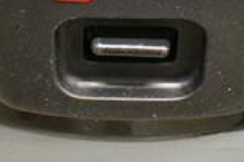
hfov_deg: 16.8
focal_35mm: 122
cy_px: -111
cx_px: 148
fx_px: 826
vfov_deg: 10.6
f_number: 4.5
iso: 6400
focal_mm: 21
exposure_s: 1/80
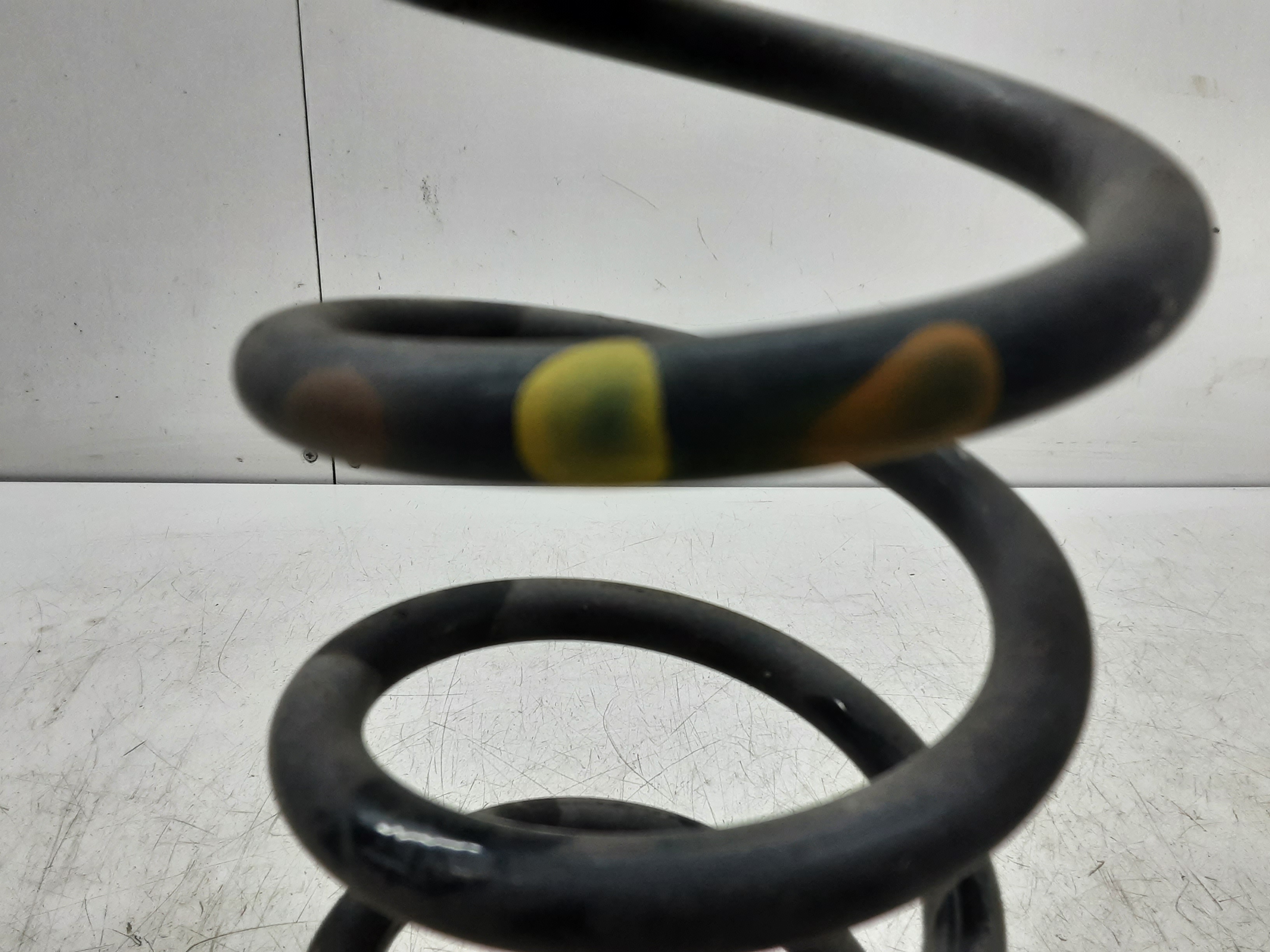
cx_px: 635
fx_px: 991
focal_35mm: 27
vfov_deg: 51.4
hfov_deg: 65.3
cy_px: 476
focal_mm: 2.91
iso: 80
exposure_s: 1/50
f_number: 1.9
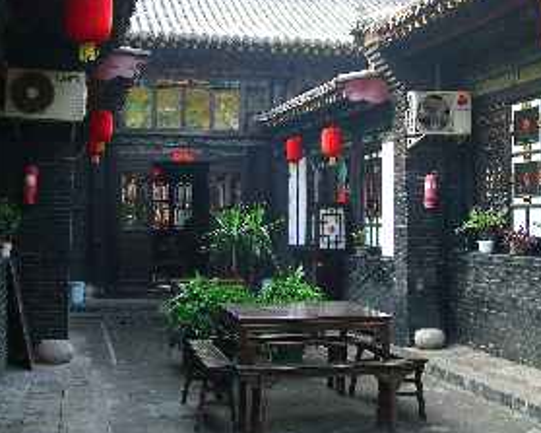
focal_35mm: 51
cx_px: 271
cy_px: 173
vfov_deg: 29.6
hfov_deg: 36.7
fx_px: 816
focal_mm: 7.9
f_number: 2.8
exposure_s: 1/125
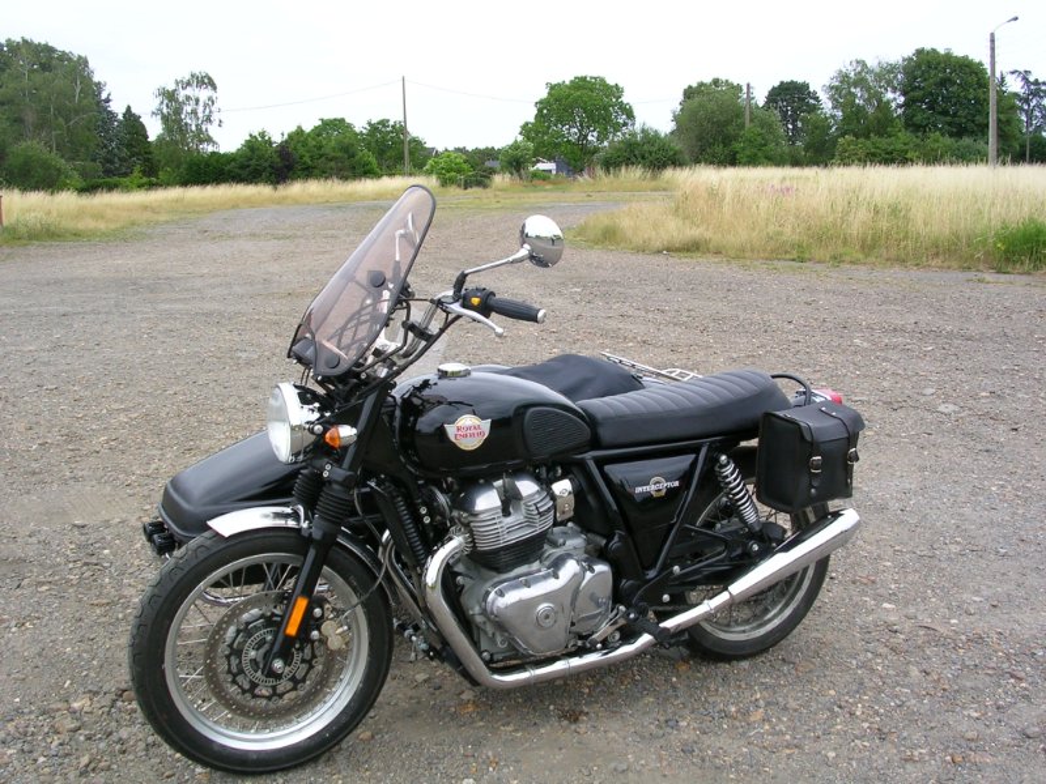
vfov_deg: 37.7
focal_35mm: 38
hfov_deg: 49.0
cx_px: 523
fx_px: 1148
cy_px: 392
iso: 50
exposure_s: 1/140
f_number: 5.6
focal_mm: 5.8
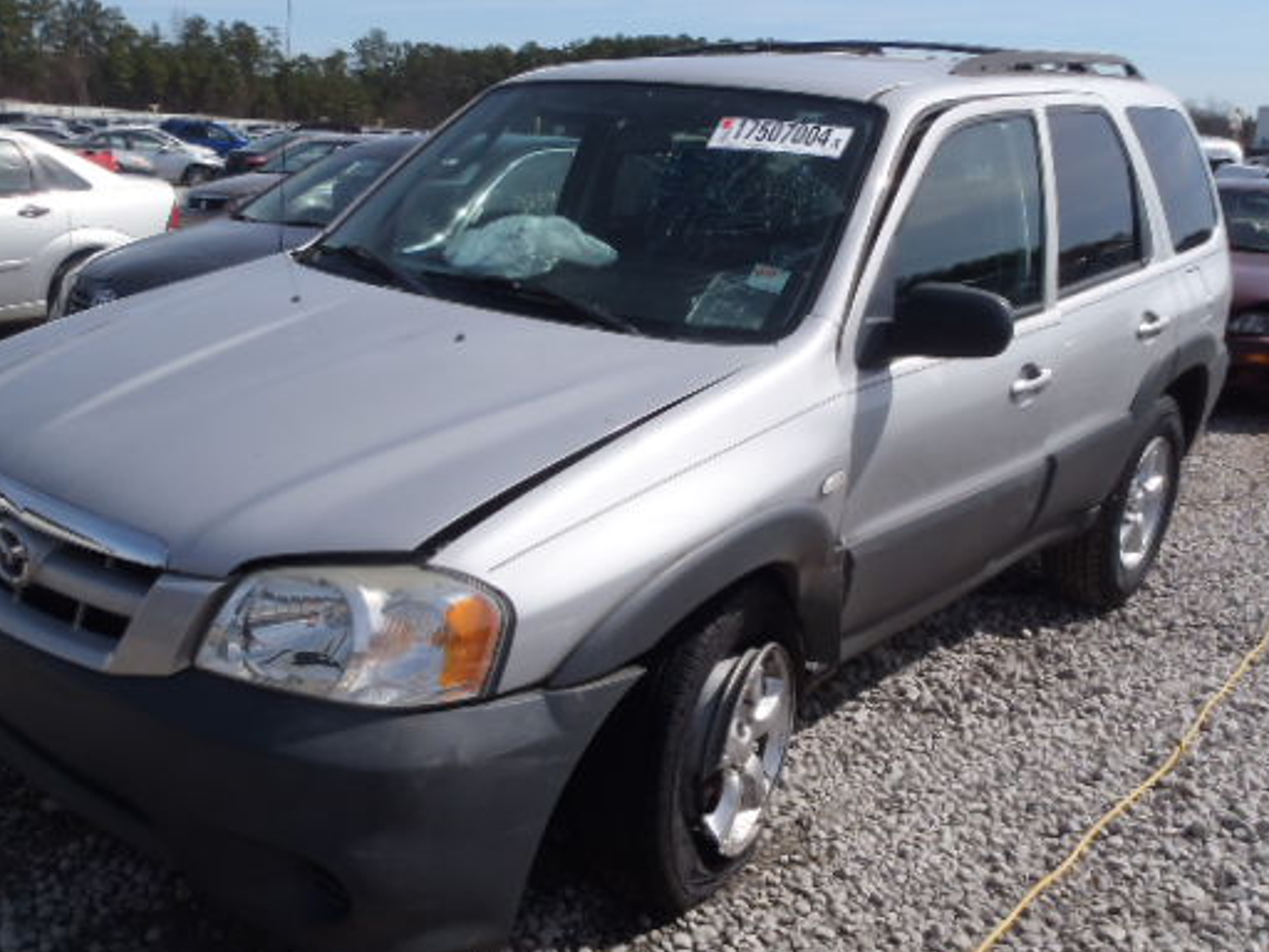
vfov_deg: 40.7
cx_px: 545
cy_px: 513
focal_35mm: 35
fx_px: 1283
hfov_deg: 52.4
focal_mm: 5
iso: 80
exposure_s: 1/500
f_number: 5.6
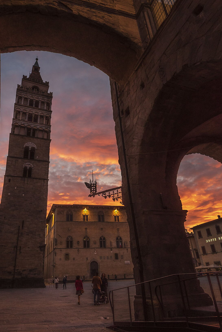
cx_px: 85
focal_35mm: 25
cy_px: 163
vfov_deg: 71.5
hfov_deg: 50.9
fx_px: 231
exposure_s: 1/80
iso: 400
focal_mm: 17
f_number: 5
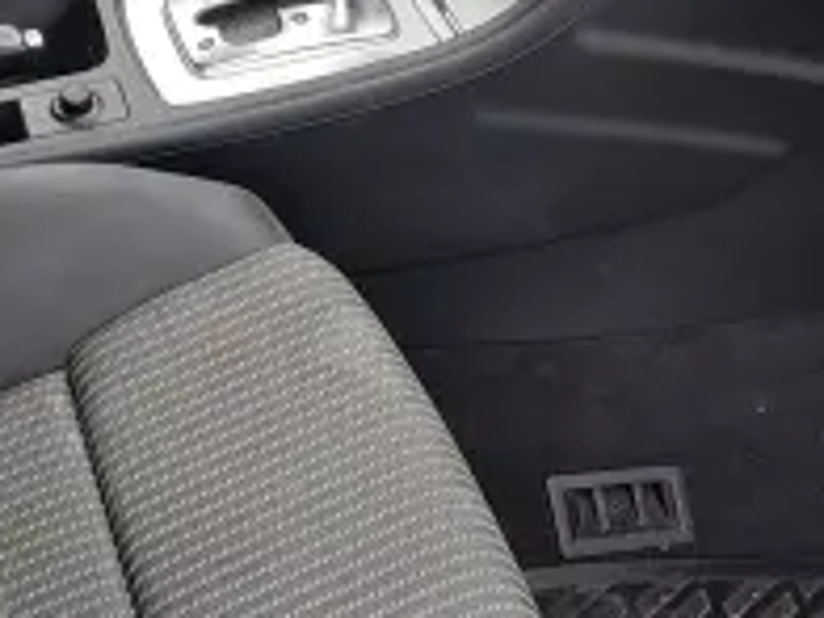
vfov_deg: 19.1
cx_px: 172
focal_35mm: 75
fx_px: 1785
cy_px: 13
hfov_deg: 25.6
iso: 198
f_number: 1.8
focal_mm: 5.56
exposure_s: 1/50
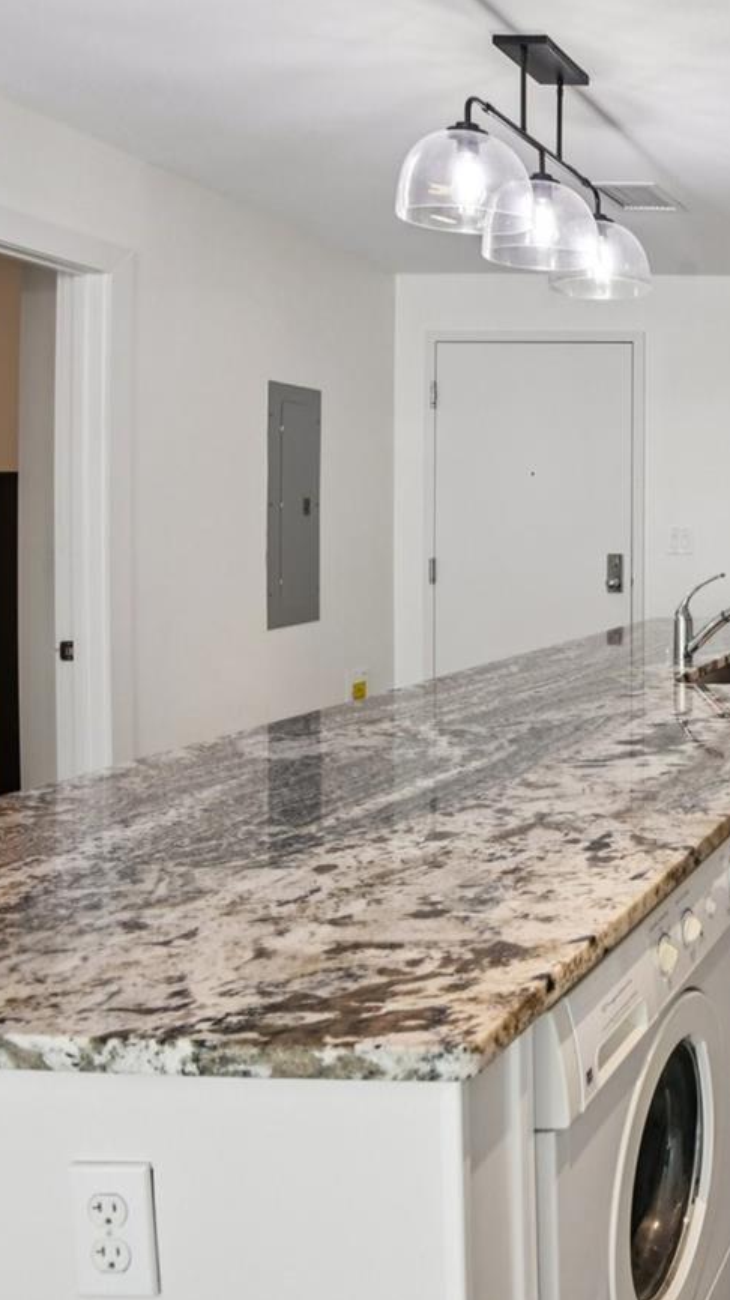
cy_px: 532
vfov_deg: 62.2
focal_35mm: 31
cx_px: 1089
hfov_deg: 27.0
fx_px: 1068
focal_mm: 16
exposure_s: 1/40
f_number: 8
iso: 400
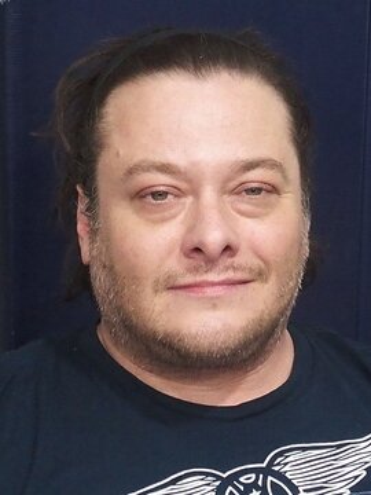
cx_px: 186
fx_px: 657
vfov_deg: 41.2
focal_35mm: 46
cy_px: 248
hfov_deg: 31.5
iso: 800
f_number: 2.8
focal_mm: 9.8
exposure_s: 1/40
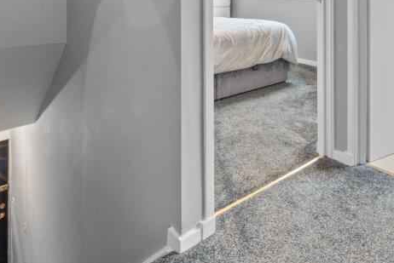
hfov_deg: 56.6
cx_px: 305
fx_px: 340
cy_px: -5
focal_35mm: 31
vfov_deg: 37.5
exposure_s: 5
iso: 640
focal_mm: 14
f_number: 14
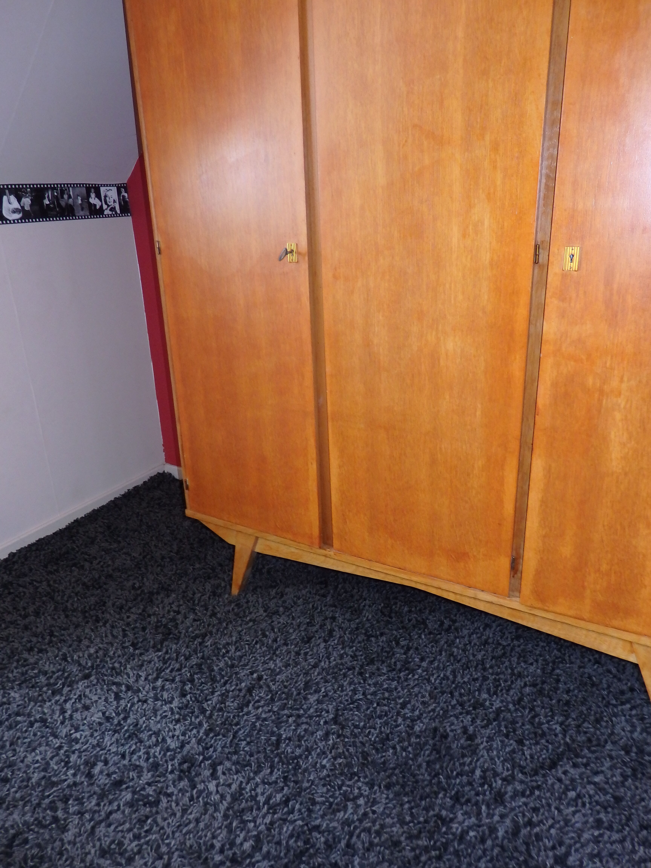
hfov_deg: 54.9
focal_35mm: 25
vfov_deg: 69.4
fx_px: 627
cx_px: 326
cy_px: 434
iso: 400
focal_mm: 4.5
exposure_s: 1/30
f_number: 3
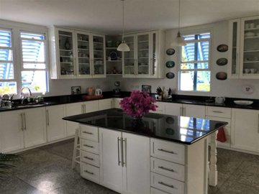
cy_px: 97
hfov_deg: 58.4
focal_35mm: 31
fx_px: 232
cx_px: 130
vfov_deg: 45.4
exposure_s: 1/30
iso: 32
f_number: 2.4
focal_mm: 3.3
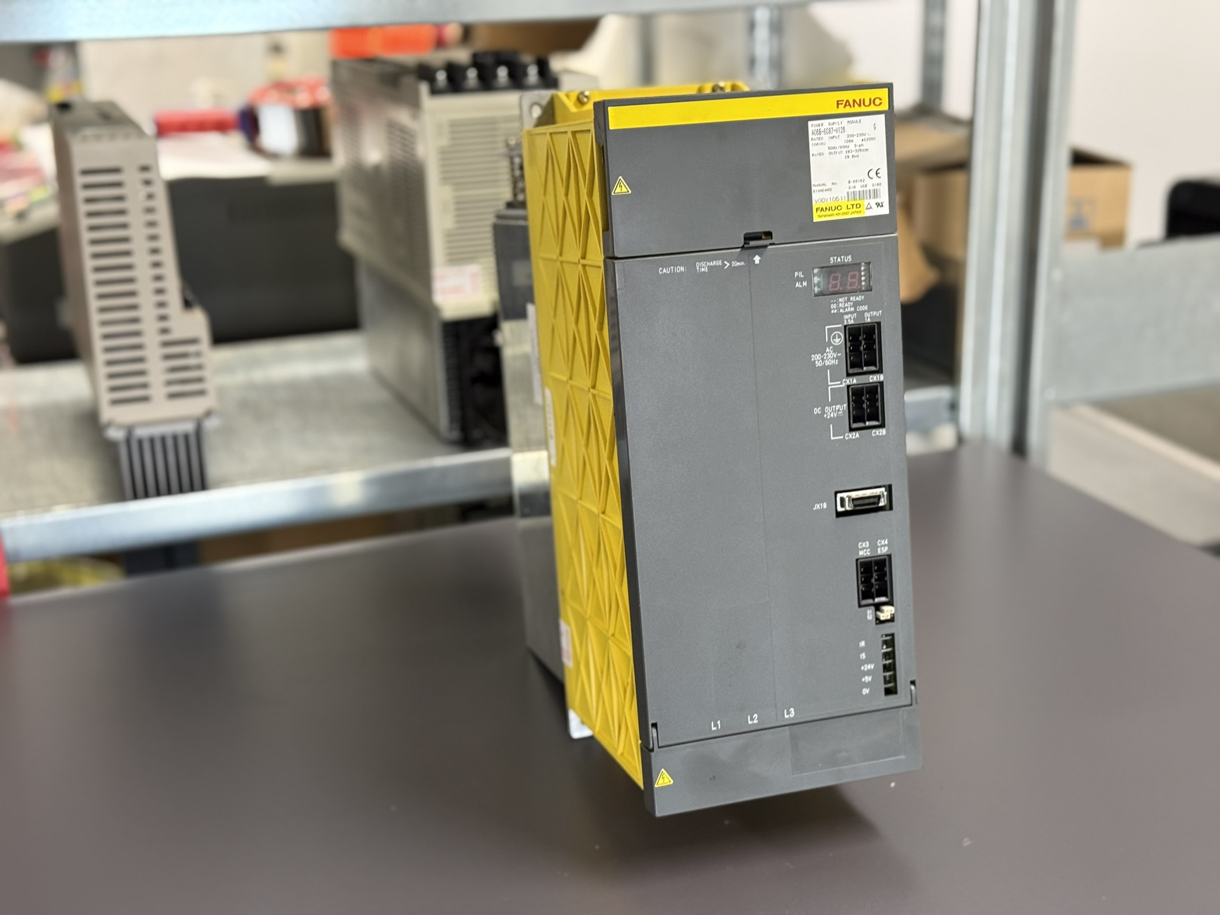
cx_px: 610
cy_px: 458
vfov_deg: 30.3
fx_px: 1692
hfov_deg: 39.7
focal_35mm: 48
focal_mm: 6.76
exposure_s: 1/50
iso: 200
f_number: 1.78
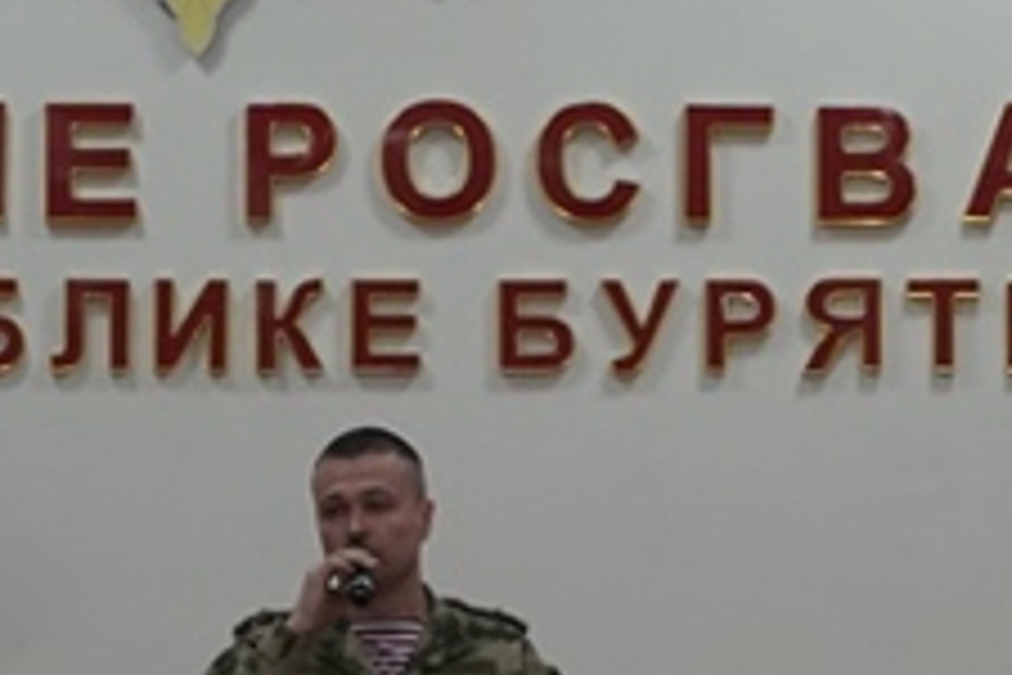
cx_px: 261
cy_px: 540
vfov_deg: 4.8
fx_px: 8002
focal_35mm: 285
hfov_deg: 7.2
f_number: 5.6
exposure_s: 1/160
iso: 1000
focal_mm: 57
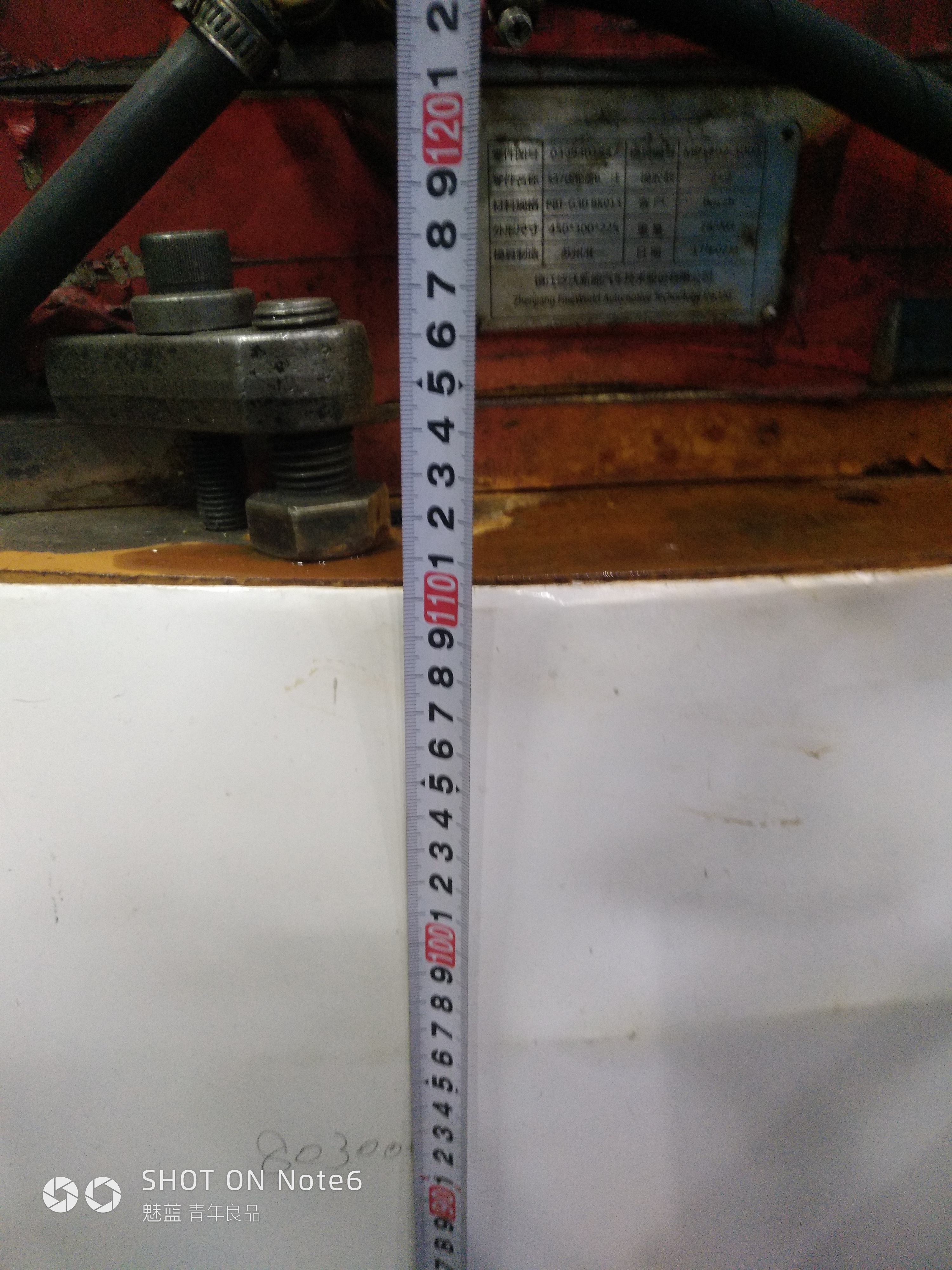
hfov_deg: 56.8
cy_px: 635
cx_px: 476
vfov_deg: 71.6
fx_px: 880
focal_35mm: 24
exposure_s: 1/25
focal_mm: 3.94
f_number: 1.9
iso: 593
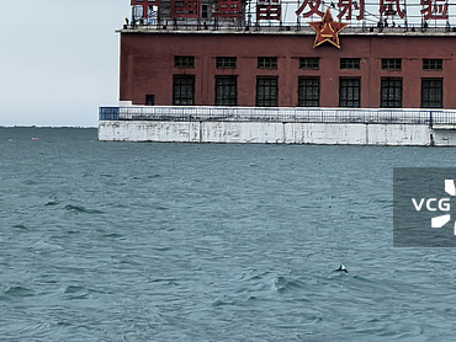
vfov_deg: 3.0
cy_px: -23
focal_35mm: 495
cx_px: 298
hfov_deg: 4.0
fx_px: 6525
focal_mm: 15
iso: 50
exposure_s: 1/476
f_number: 2.1
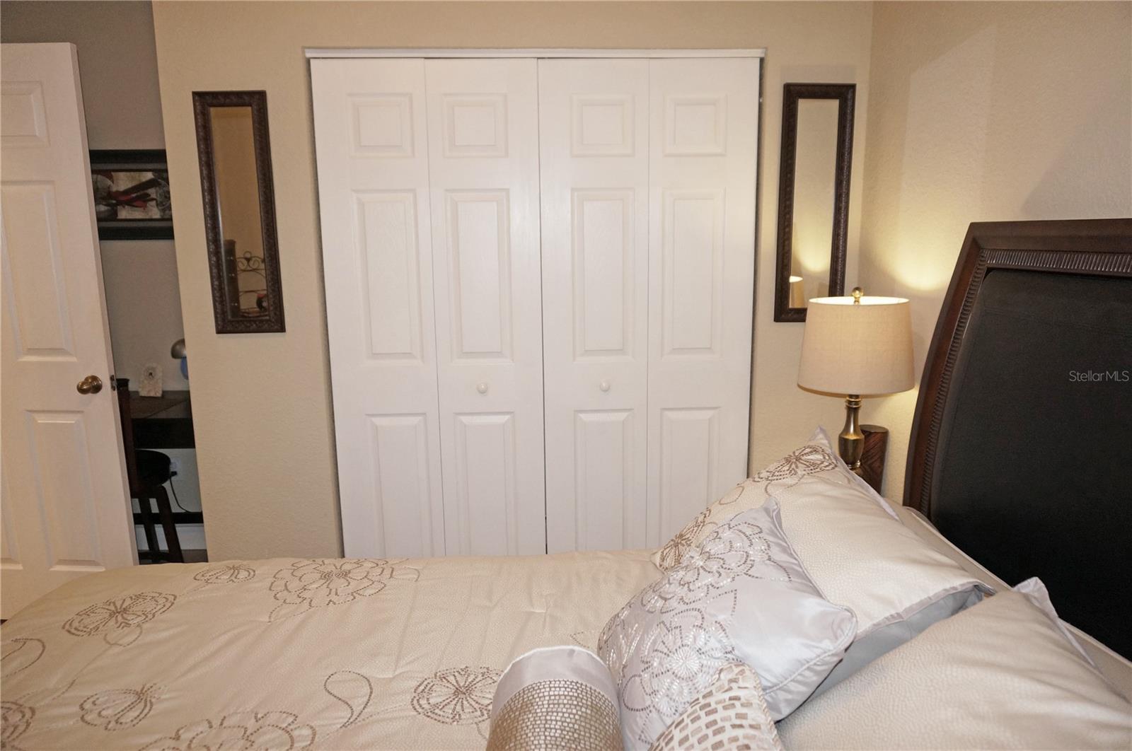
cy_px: 376
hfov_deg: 73.8
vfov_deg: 53.0
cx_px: 566
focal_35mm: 24
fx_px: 754
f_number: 4
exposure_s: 1/160
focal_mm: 16
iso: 800
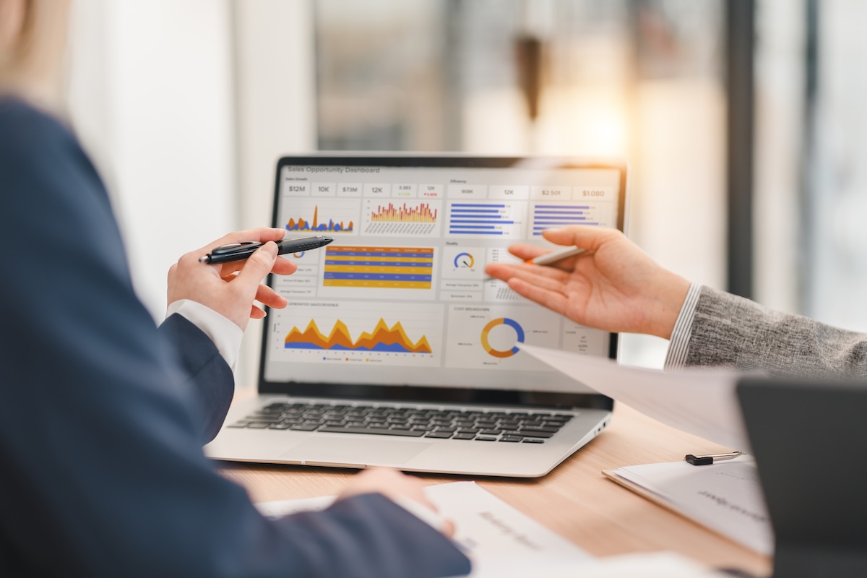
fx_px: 2047
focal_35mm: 85
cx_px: 434
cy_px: 289
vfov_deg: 16.1
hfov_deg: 23.9
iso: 125
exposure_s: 1/250
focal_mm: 85
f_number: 2
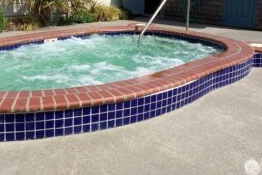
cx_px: 112
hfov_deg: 42.6
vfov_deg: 28.4
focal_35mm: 46
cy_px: 27
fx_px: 335
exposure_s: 1/2740
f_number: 2.2
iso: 32
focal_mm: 4.15
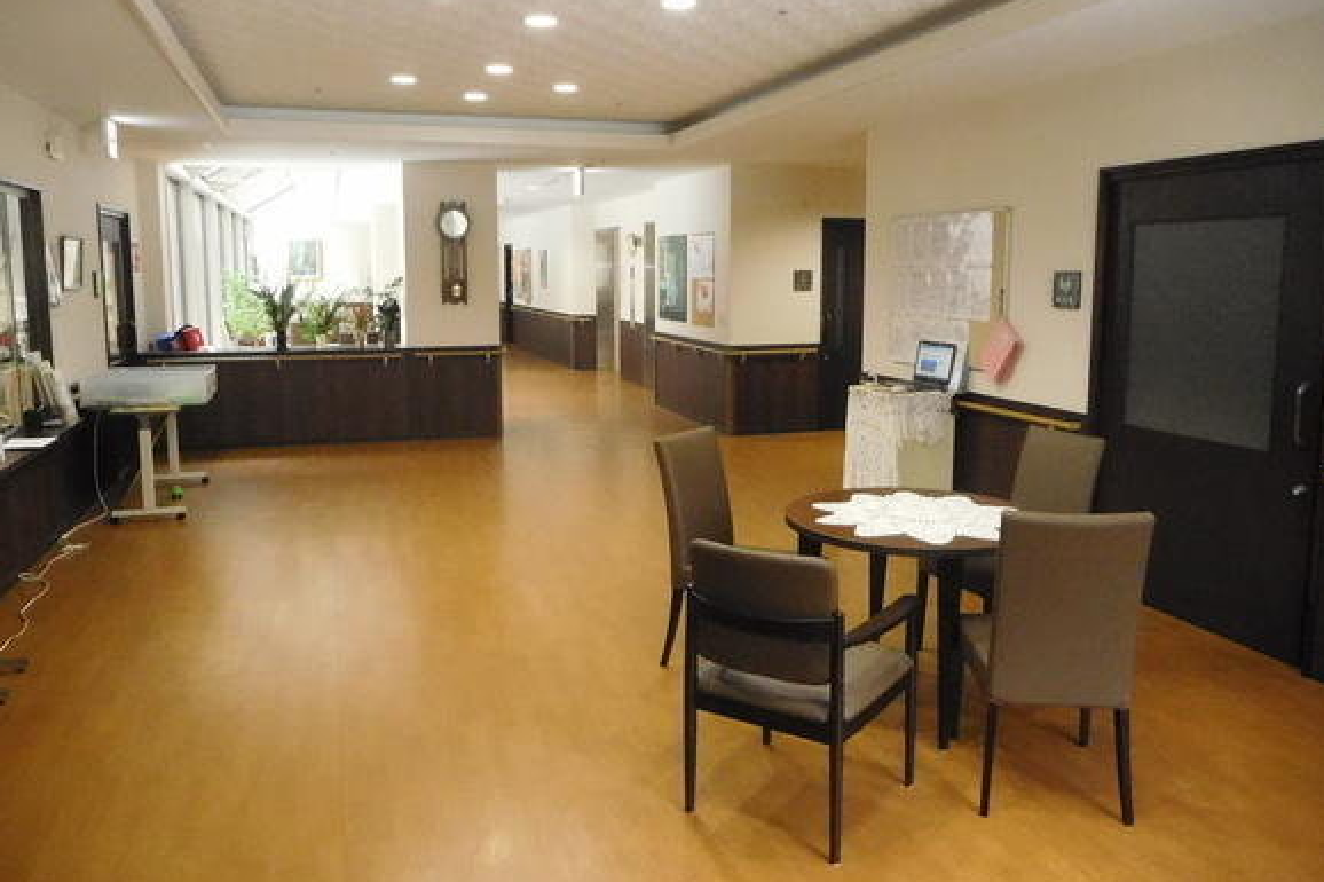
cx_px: 651
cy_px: 399
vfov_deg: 47.8
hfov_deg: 67.4
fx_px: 993
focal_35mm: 27
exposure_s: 1/80
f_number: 3.4
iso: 1600
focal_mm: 4.5
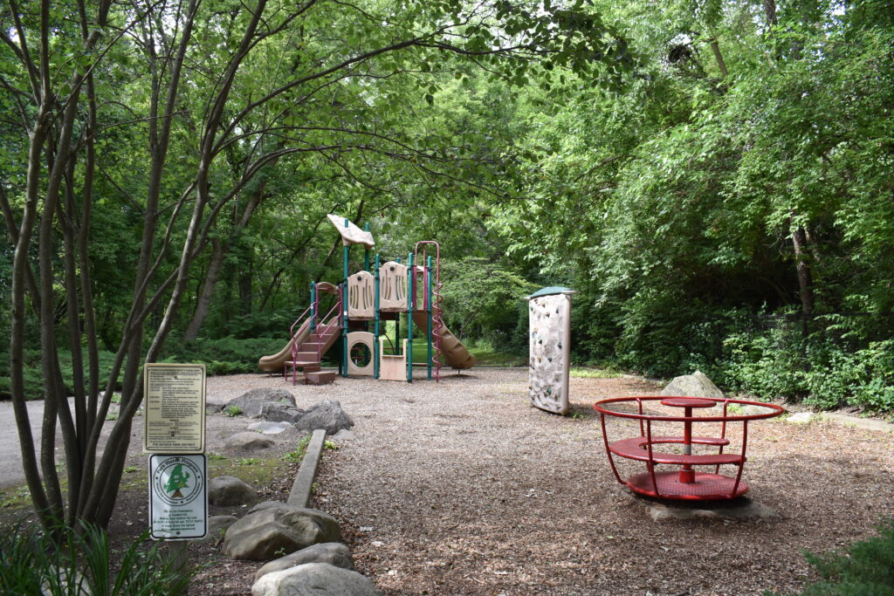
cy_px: 298
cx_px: 447
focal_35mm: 30
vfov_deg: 43.6
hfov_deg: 61.9
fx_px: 745
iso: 400
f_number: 7.1
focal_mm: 20
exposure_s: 1/200
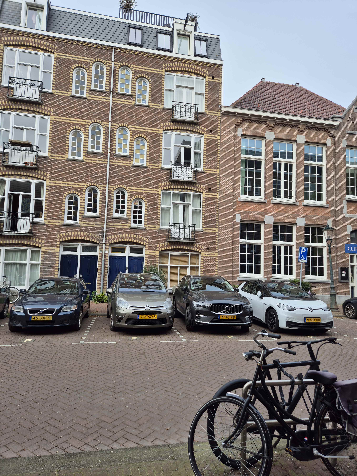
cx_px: 178
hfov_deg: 58.9
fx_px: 316
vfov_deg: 73.9
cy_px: 238
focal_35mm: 23
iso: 25
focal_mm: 5.4
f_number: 1.8
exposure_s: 1/1024
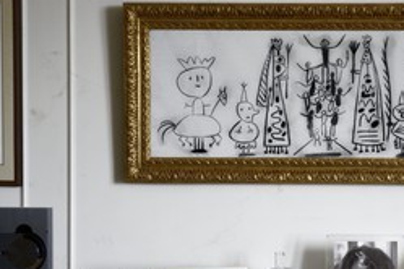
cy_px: 222
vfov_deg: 13.9
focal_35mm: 98
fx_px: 1100
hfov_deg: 20.7
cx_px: 276
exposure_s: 1/125
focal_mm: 58
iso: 400
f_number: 3.2
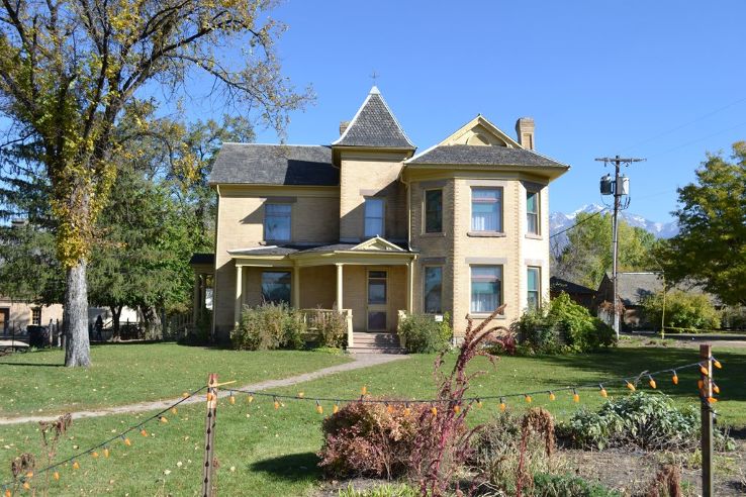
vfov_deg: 40.0
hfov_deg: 57.2
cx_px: 373
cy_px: 248
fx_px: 684
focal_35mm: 33
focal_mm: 22
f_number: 7.1
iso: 100
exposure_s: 1/200
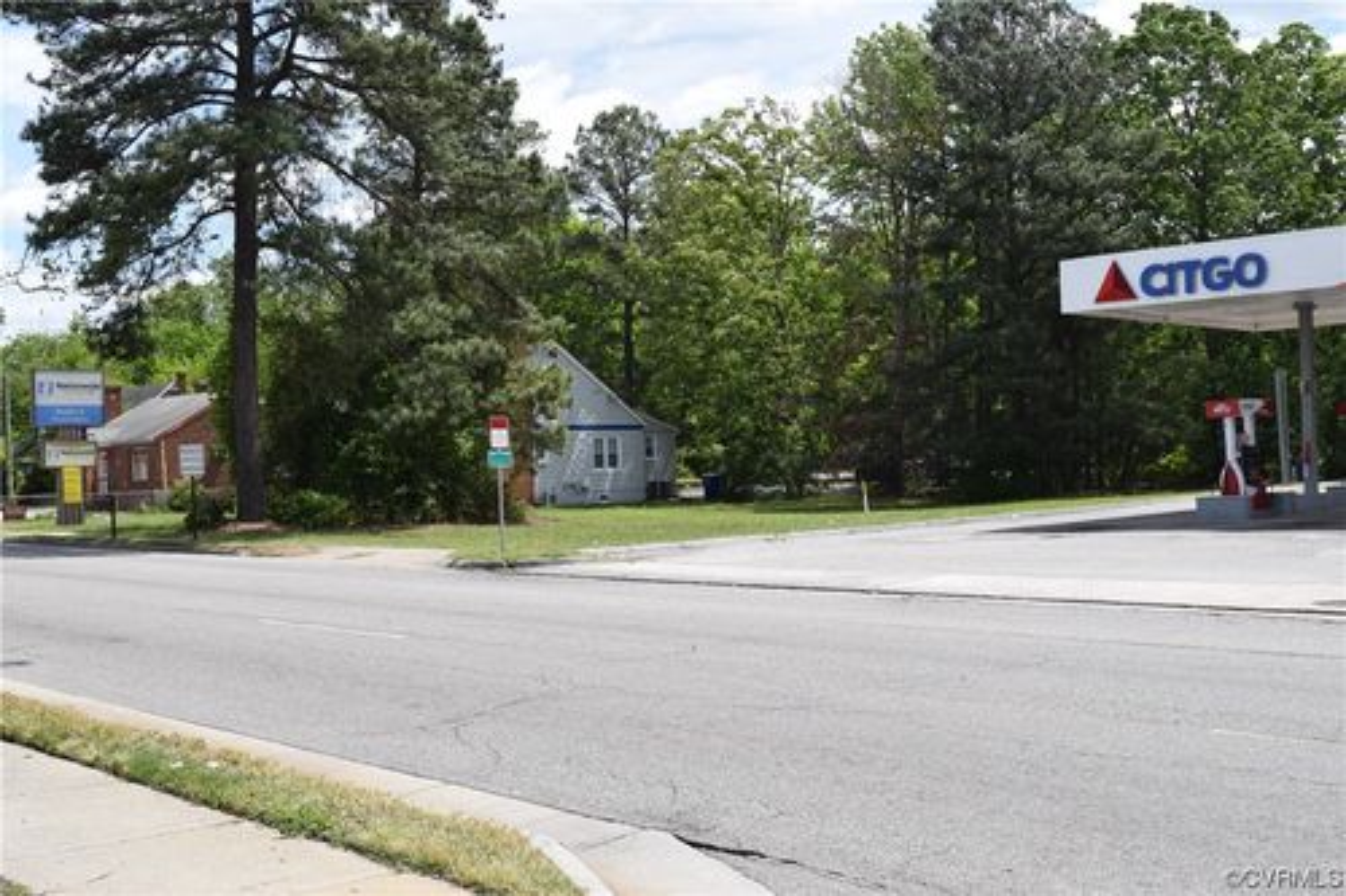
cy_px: 448
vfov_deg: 31.9
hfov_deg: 46.4
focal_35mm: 42
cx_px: 673
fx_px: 1570
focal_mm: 28
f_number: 9
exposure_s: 1/320
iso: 200
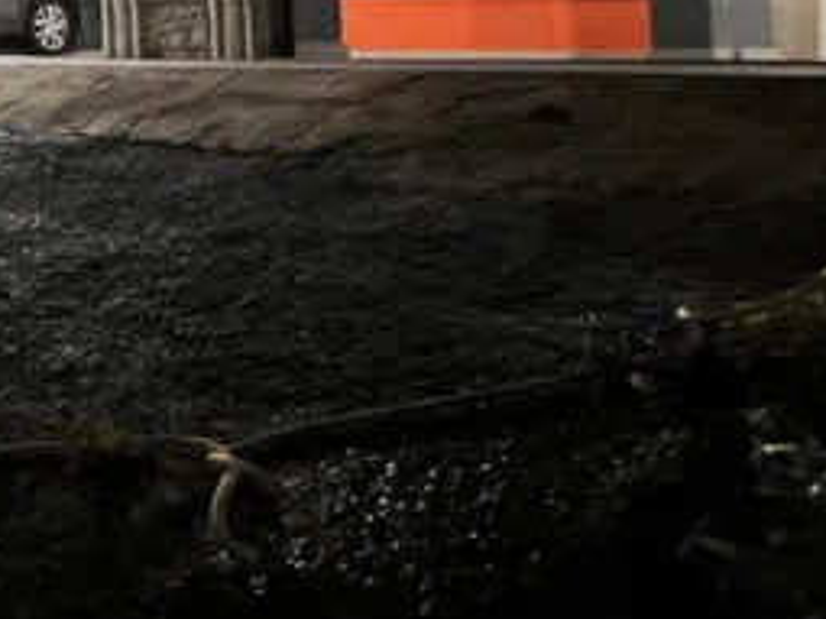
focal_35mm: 49
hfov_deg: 24.3
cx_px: -560
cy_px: -32
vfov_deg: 27.5
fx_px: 1169
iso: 800
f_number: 1.8
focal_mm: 1.57
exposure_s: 1/33
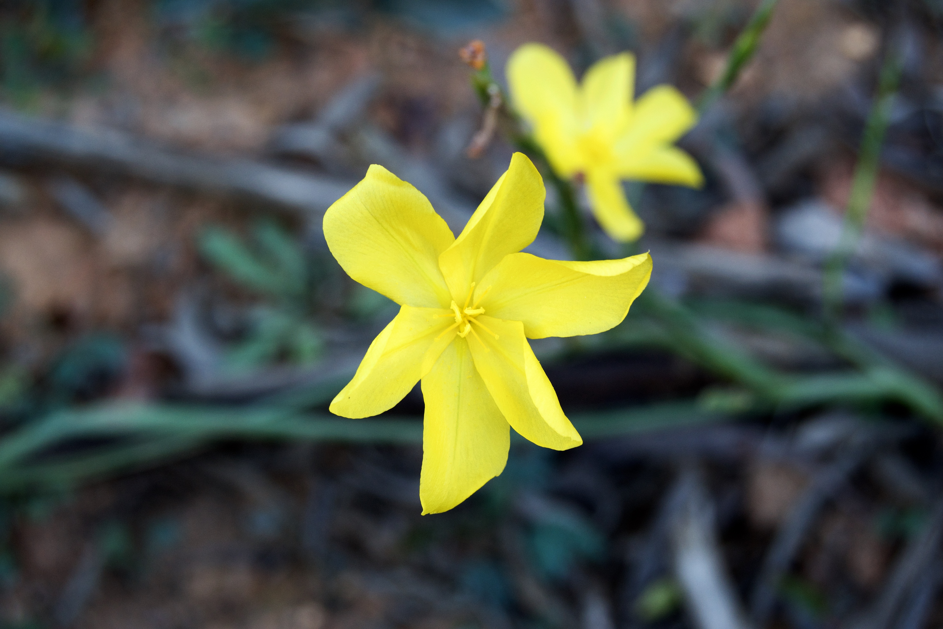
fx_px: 2043
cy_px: 314
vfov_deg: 17.5
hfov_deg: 26.0
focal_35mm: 78
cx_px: 472
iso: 400
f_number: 8
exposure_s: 1/60
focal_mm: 52
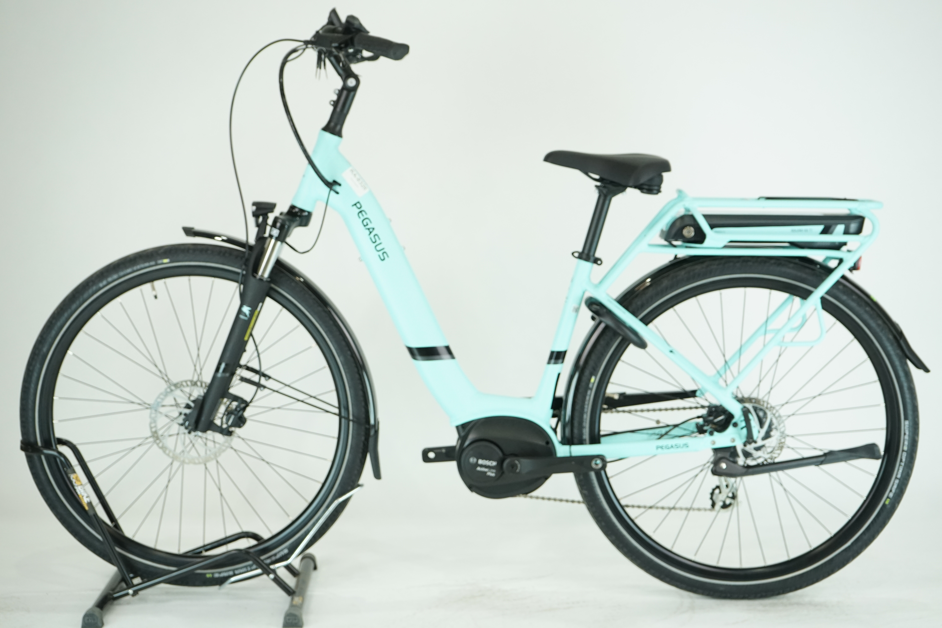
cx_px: 471
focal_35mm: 57
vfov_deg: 23.8
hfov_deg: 35.1
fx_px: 1491
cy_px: 314
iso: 1600
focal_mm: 57
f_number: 6.3
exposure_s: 1/200
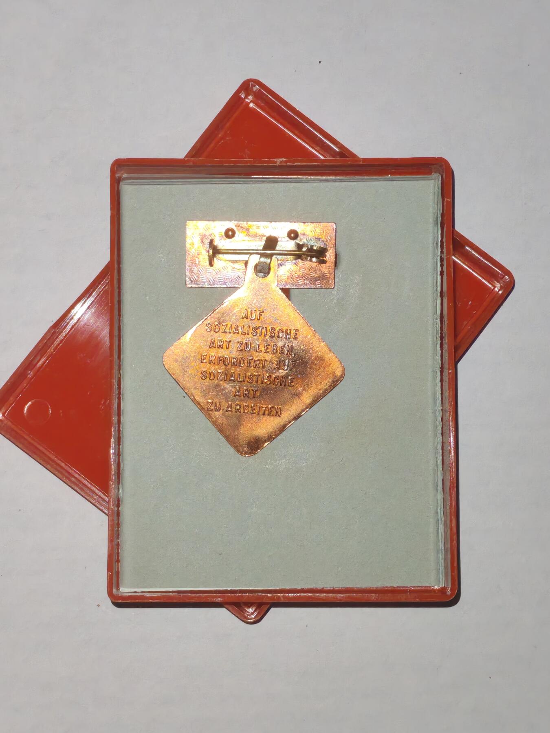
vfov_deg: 28.6
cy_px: 366
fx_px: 1441
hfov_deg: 21.6
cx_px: 275
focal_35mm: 68
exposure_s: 1/100
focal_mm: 5.52
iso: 400
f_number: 1.95
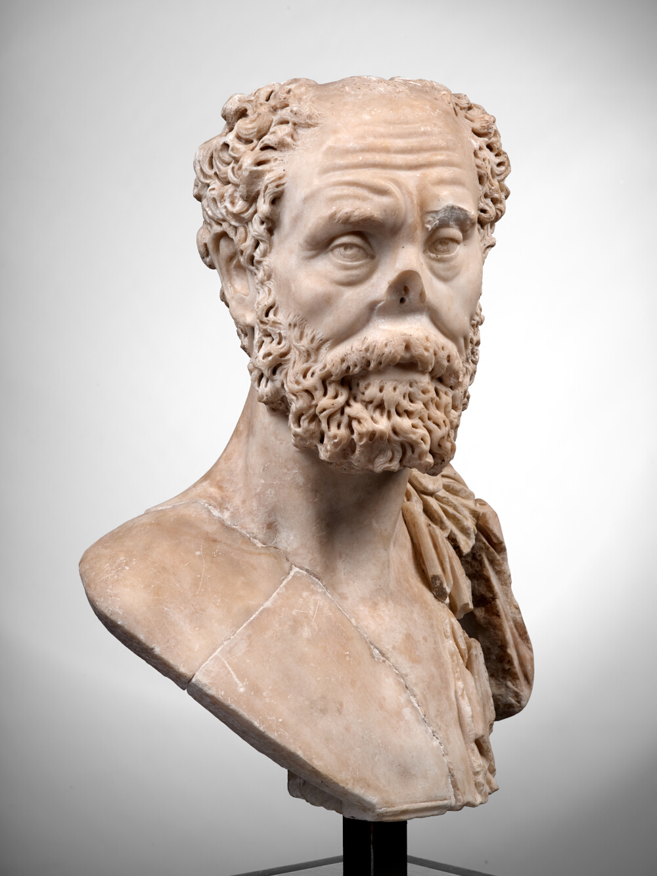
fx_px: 1594
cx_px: 328
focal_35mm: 63
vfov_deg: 30.7
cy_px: 438
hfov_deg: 23.3
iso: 200
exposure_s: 1/125
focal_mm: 80
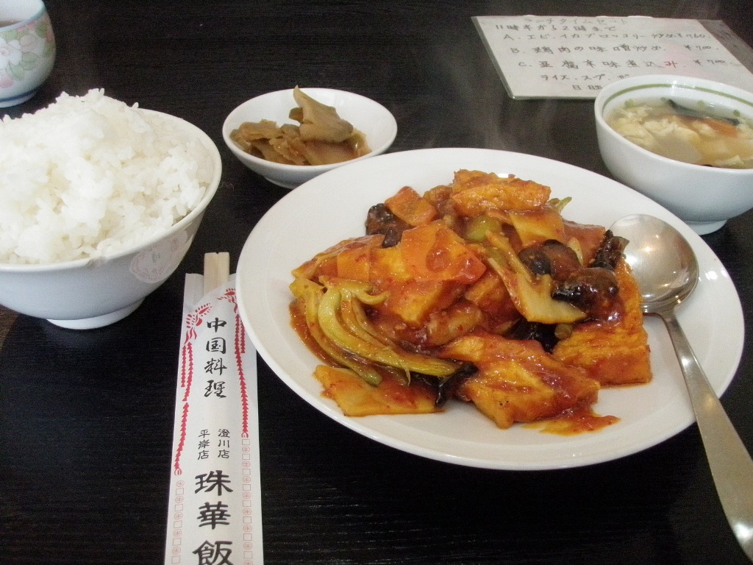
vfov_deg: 37.7
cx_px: 376
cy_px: 282
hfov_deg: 49.0
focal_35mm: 38
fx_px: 827
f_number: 3.5
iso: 800
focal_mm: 6.7
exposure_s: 1/50
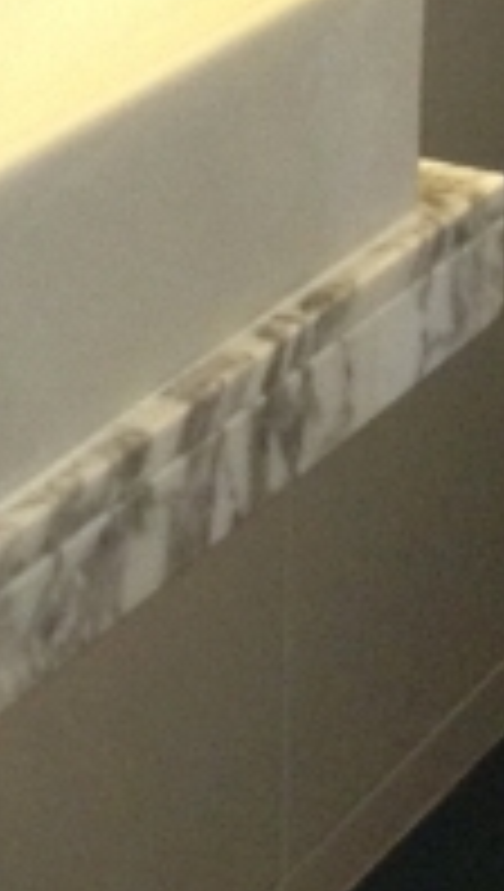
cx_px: 767
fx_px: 4093
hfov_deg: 6.9
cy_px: -495
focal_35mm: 173
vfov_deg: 11.8
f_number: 2.4
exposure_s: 1/20
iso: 160
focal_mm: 4.28
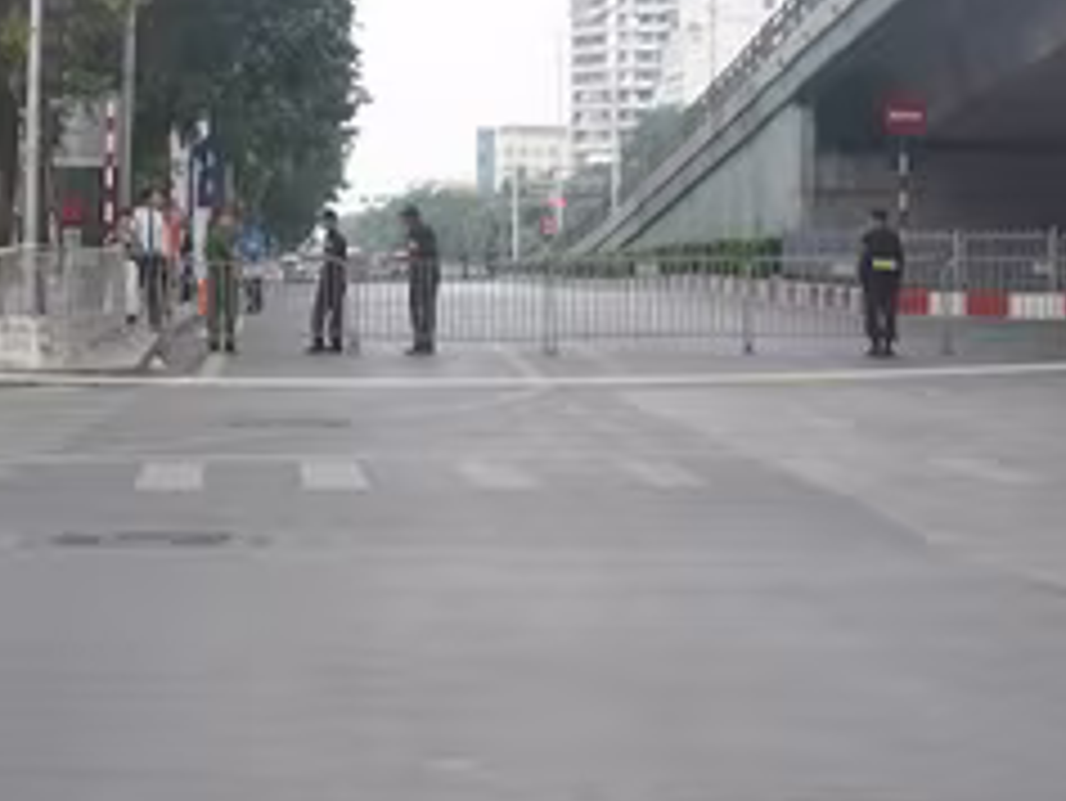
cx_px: -36
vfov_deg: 11.7
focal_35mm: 126
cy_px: 45
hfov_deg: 15.3
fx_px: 3882
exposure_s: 1/200
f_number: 5.6
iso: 2000
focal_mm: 47
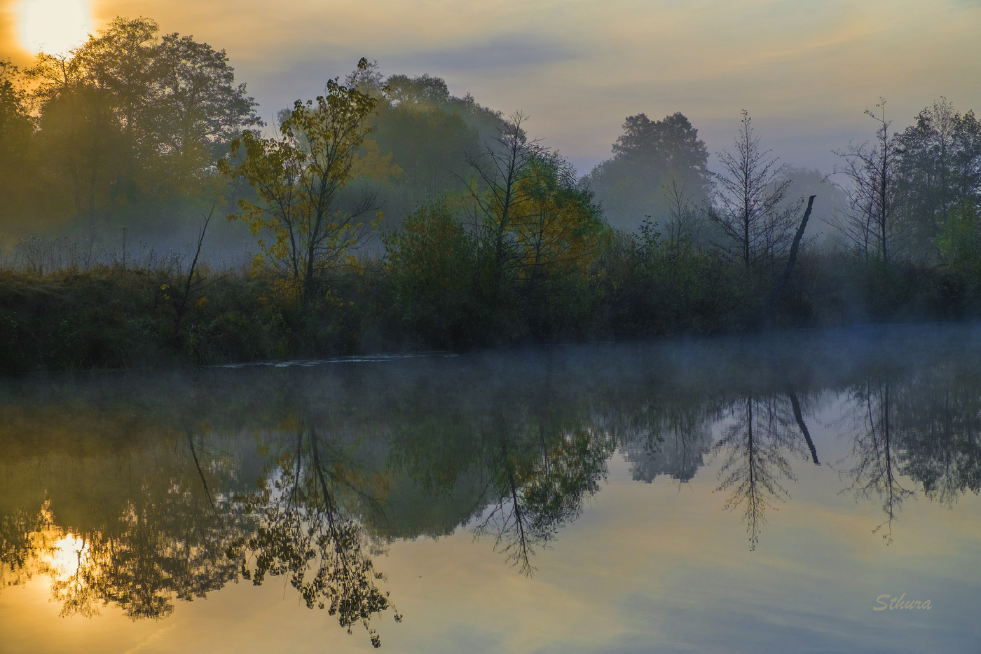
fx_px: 1989
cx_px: 490
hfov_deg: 27.7
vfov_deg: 18.7
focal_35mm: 73
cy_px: 327
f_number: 8
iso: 200
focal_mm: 48.4
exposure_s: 1/1000
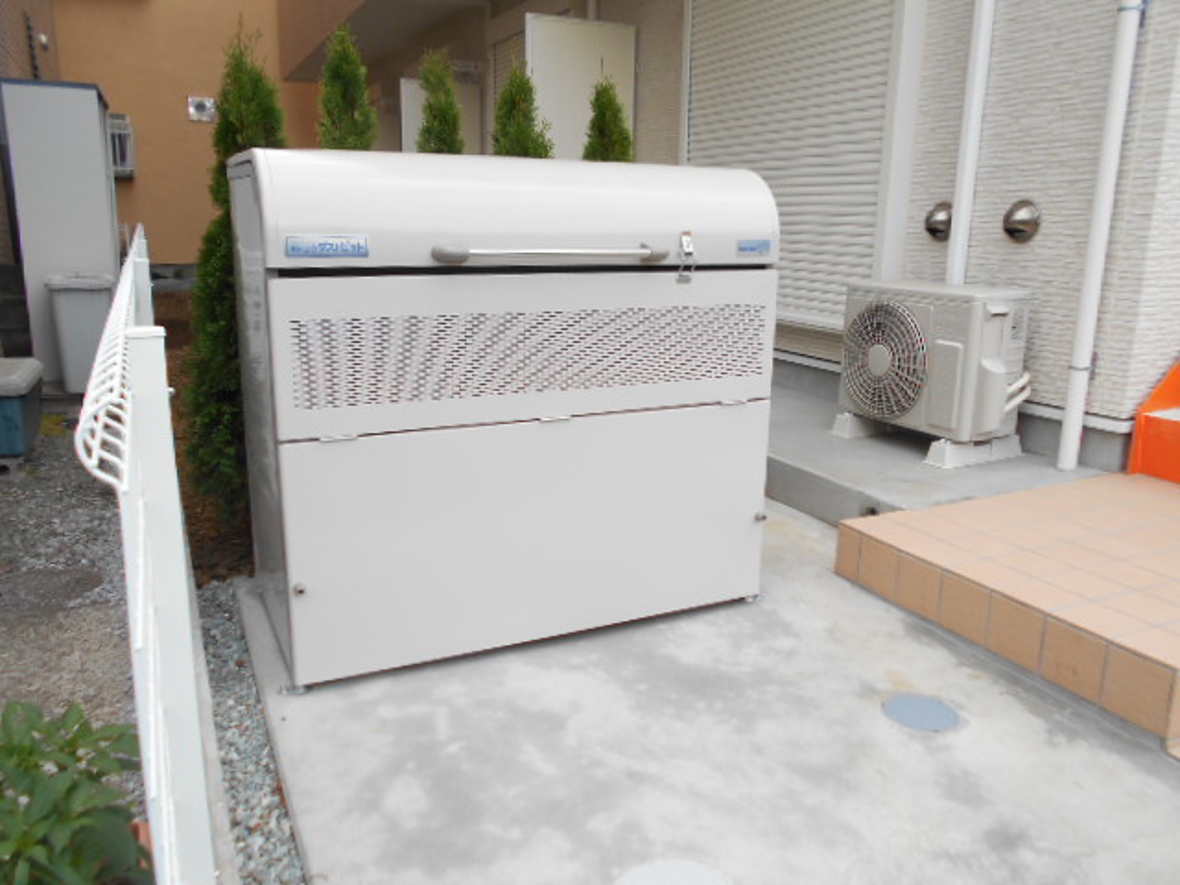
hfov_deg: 67.3
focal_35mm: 26
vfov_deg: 53.1
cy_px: 442
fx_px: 886
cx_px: 590
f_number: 3.2
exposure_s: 1/80
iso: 80
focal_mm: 4.6
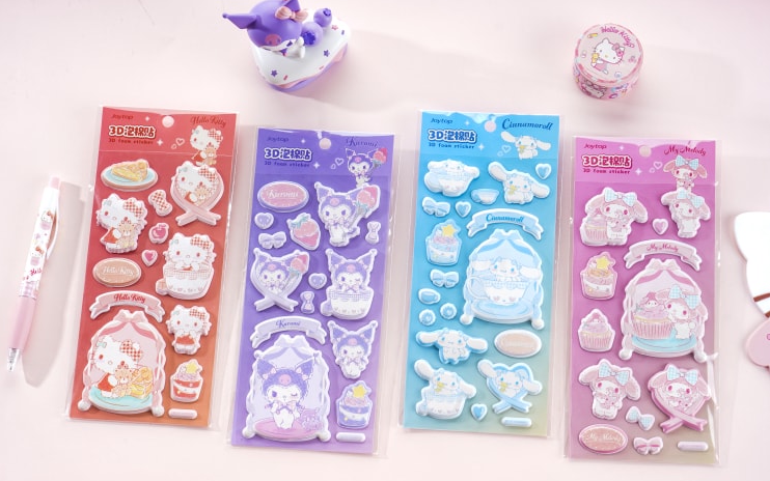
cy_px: 258
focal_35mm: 68
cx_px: 388
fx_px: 1427
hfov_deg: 30.2
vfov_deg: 19.1
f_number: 7.1
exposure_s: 1/160
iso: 50
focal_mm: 66
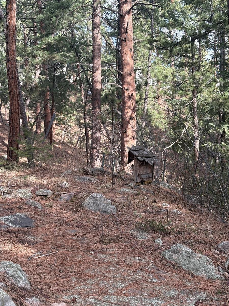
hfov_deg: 28.0
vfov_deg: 36.8
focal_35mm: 52
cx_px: 114
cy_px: 153
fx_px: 459
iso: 50
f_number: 1.6
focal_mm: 5.96
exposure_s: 1/557
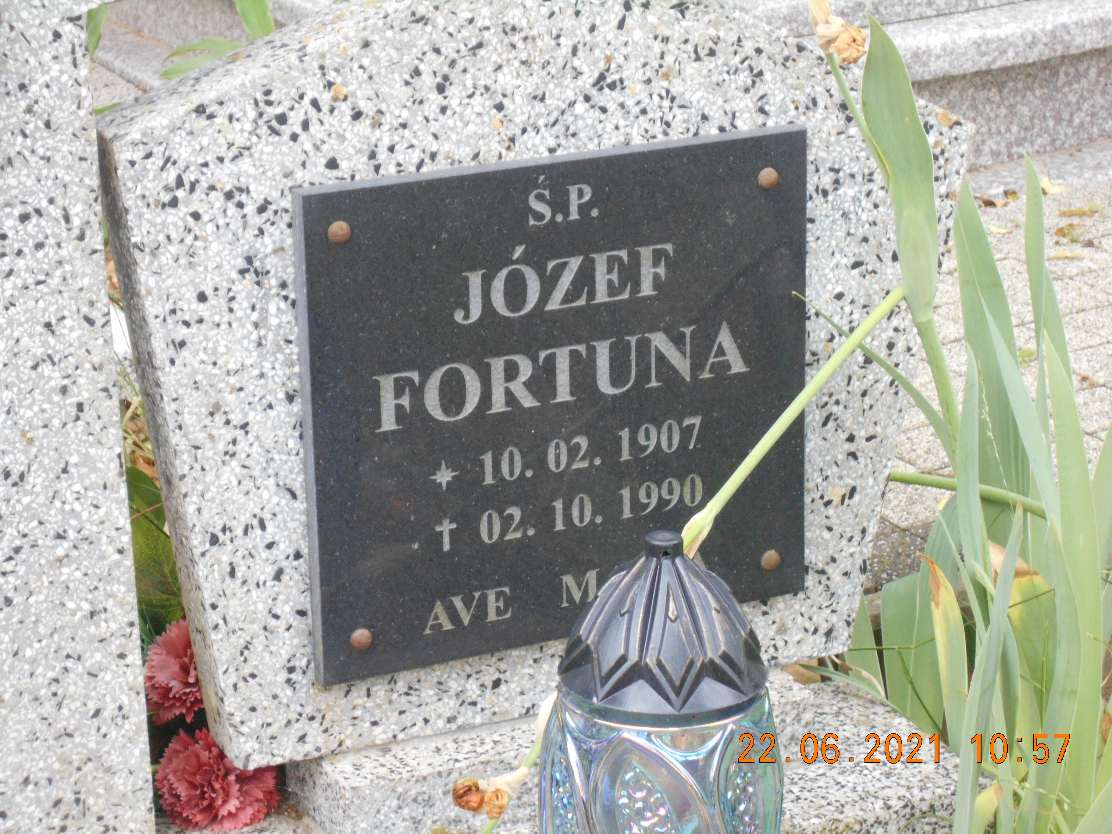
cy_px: 417
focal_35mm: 99
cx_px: 556
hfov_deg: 19.8
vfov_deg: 14.9
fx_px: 3180
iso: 400
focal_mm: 17.6
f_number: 5.5
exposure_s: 1/100
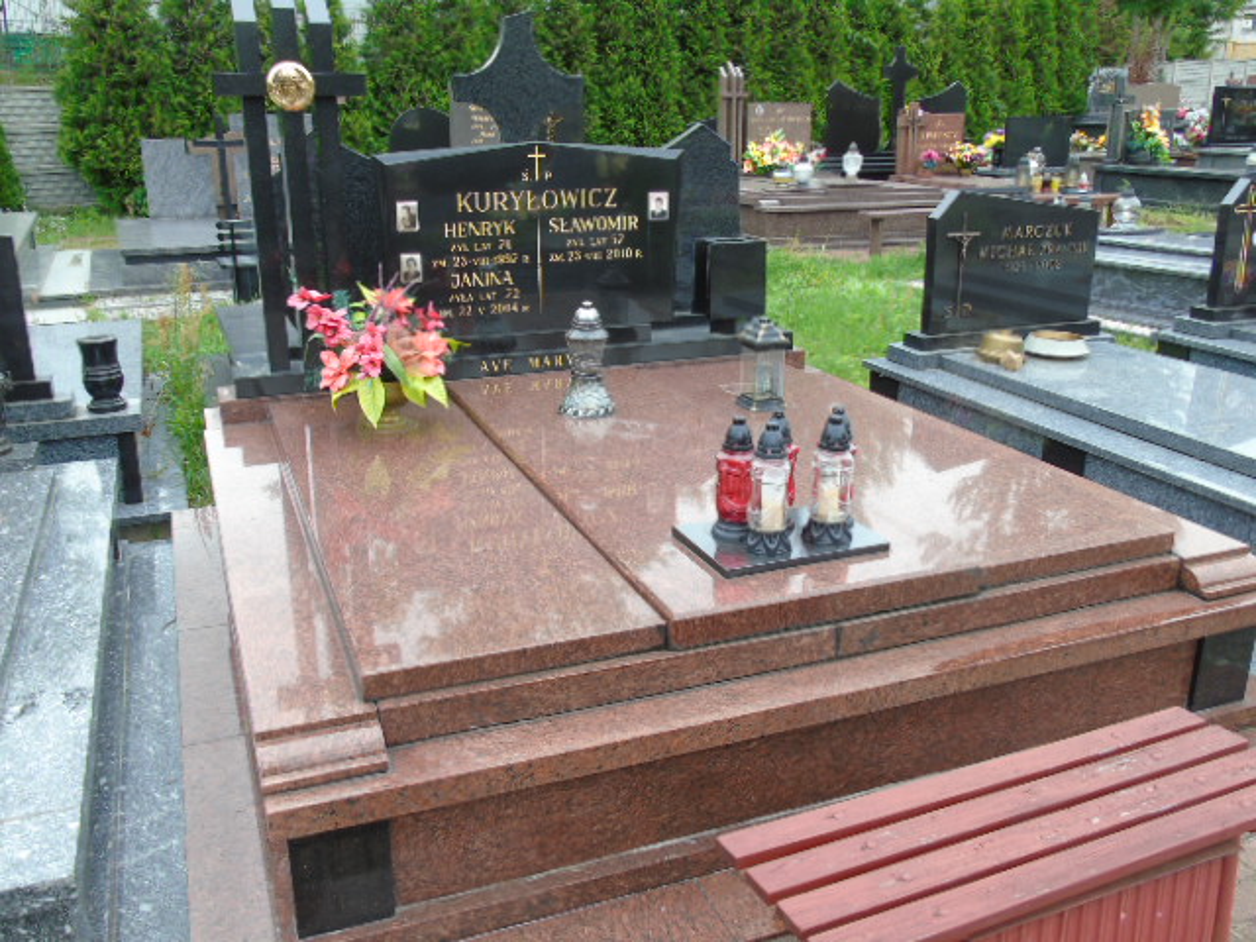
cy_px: 471
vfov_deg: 48.2
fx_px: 1052
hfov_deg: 61.7
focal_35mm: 29
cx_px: 628
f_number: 3.6
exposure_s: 1/60
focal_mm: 5.2
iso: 80
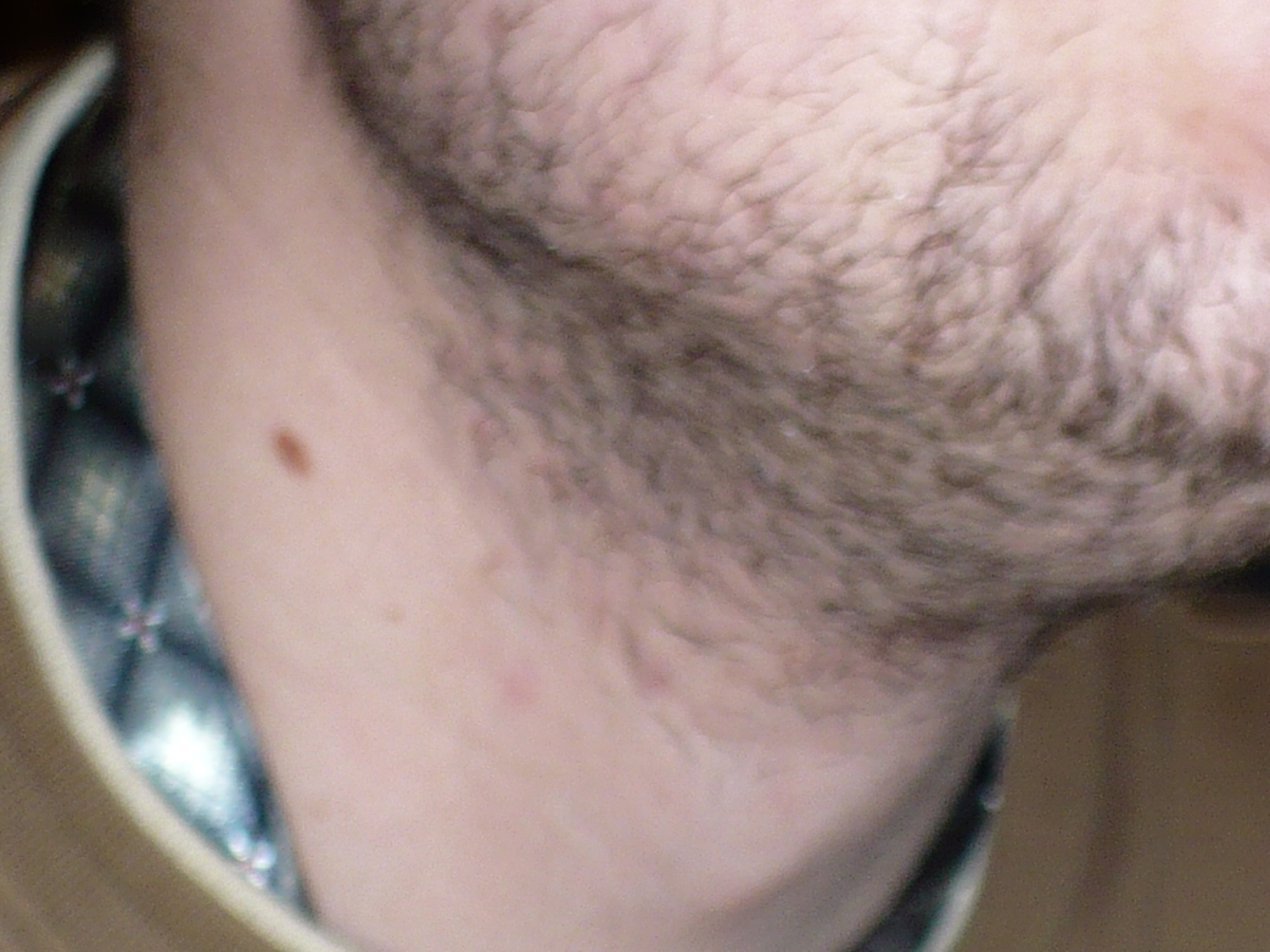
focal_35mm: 109
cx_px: 1061
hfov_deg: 17.9
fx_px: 3999
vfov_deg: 13.6
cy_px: 561
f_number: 2.8
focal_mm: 6.1
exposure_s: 1/30
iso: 100
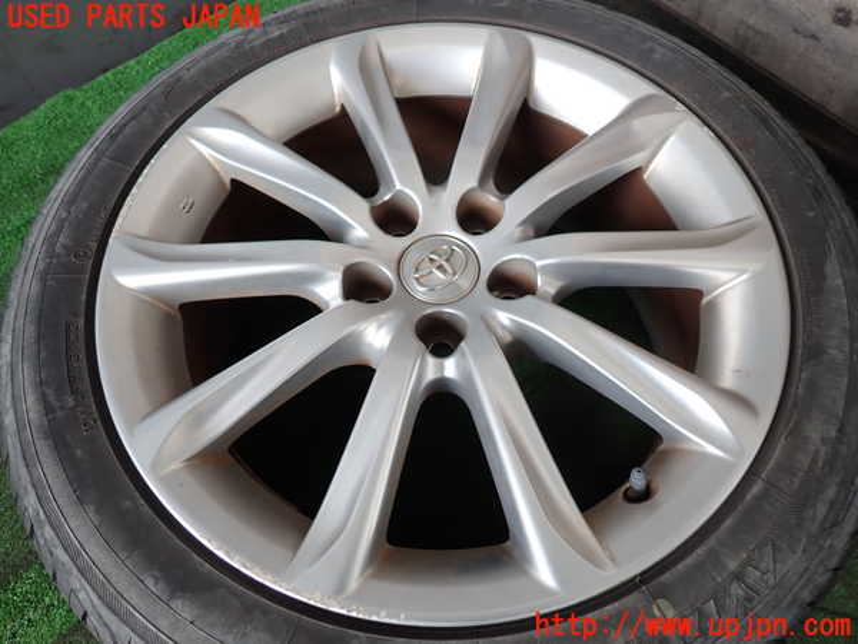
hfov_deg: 69.4
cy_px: 322
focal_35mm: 25
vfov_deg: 54.9
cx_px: 429
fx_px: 620
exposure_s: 1/160
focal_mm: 4.5
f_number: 2
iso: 100
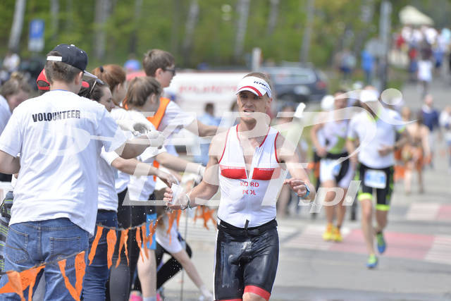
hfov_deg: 6.9
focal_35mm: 300
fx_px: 3759
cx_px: 226
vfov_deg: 4.6
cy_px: 150
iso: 400
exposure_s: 1/1250
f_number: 6.3
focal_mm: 300
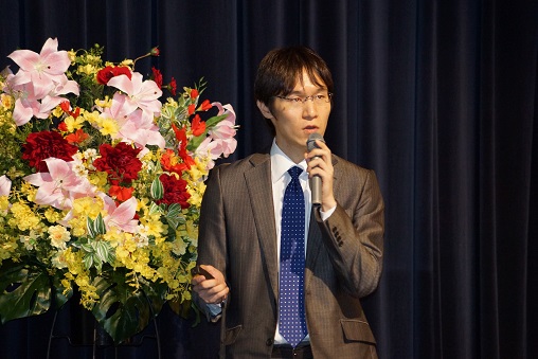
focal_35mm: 300
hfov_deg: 6.9
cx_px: 269
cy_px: 180
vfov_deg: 4.6
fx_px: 4484
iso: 1600
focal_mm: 200
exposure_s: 1/60
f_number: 5.6
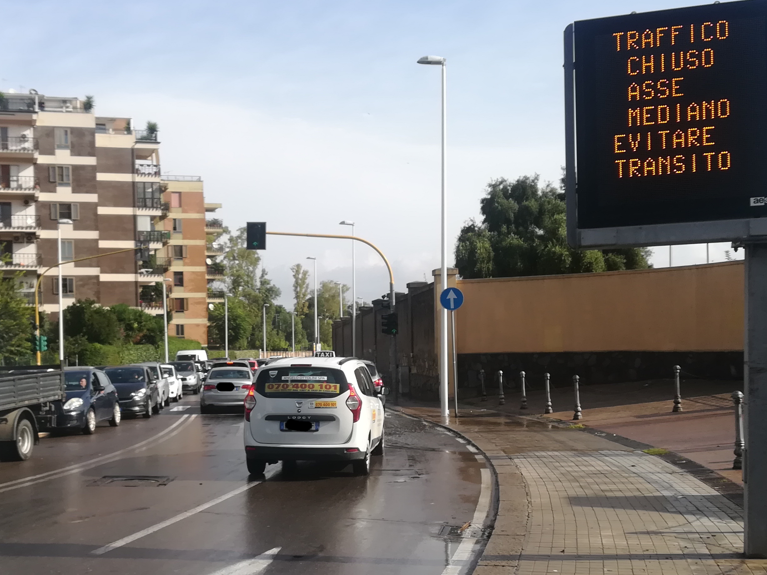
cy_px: 373
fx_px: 931
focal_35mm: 42
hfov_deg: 44.2
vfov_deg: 34.1
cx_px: 265
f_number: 2.2
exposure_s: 1/798
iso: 50
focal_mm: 3.83
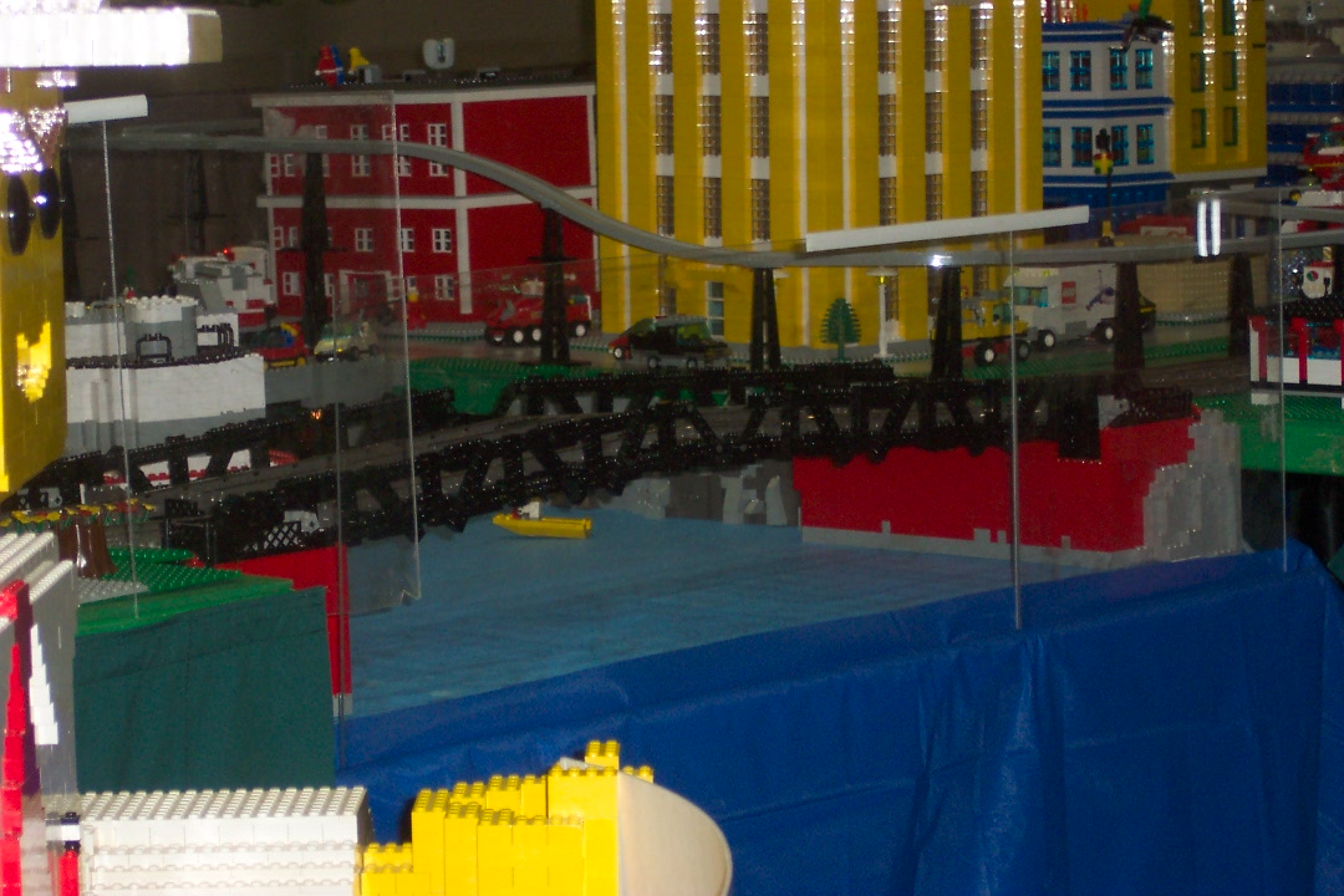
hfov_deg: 17.9
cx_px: 672
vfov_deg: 12.0
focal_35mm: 114
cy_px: 448
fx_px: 4256
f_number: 4.8
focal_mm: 24
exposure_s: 1/90
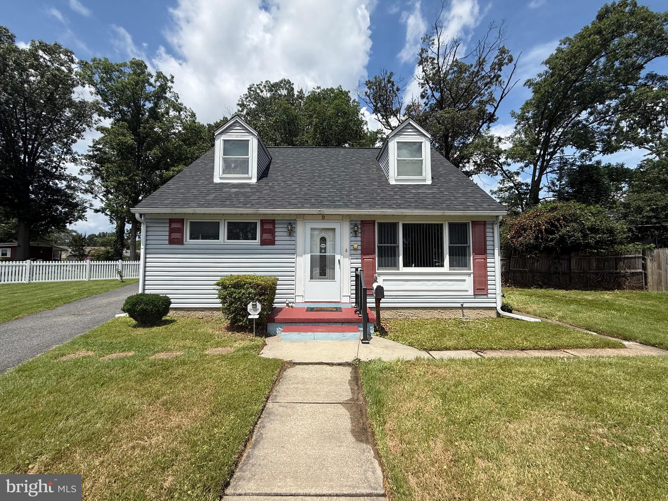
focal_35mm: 14
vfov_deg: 85.7
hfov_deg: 102.1
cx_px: 334
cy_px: 250
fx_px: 270
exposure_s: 1/3125
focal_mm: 2.22
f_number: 2.2
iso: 50
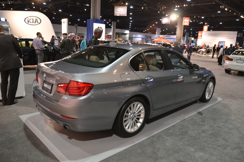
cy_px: 81
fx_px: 183
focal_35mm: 27
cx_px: 122
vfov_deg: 47.7
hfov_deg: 67.5
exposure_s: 1/80
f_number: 3.5
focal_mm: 18
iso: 1600
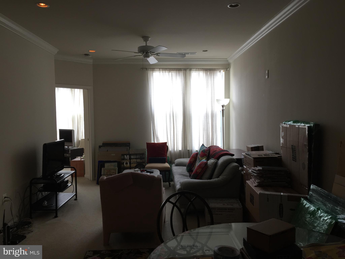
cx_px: 172
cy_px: 130
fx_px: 289
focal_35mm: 29
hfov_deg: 61.7
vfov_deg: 48.2
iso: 40
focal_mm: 4.15
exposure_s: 1/60
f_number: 2.2
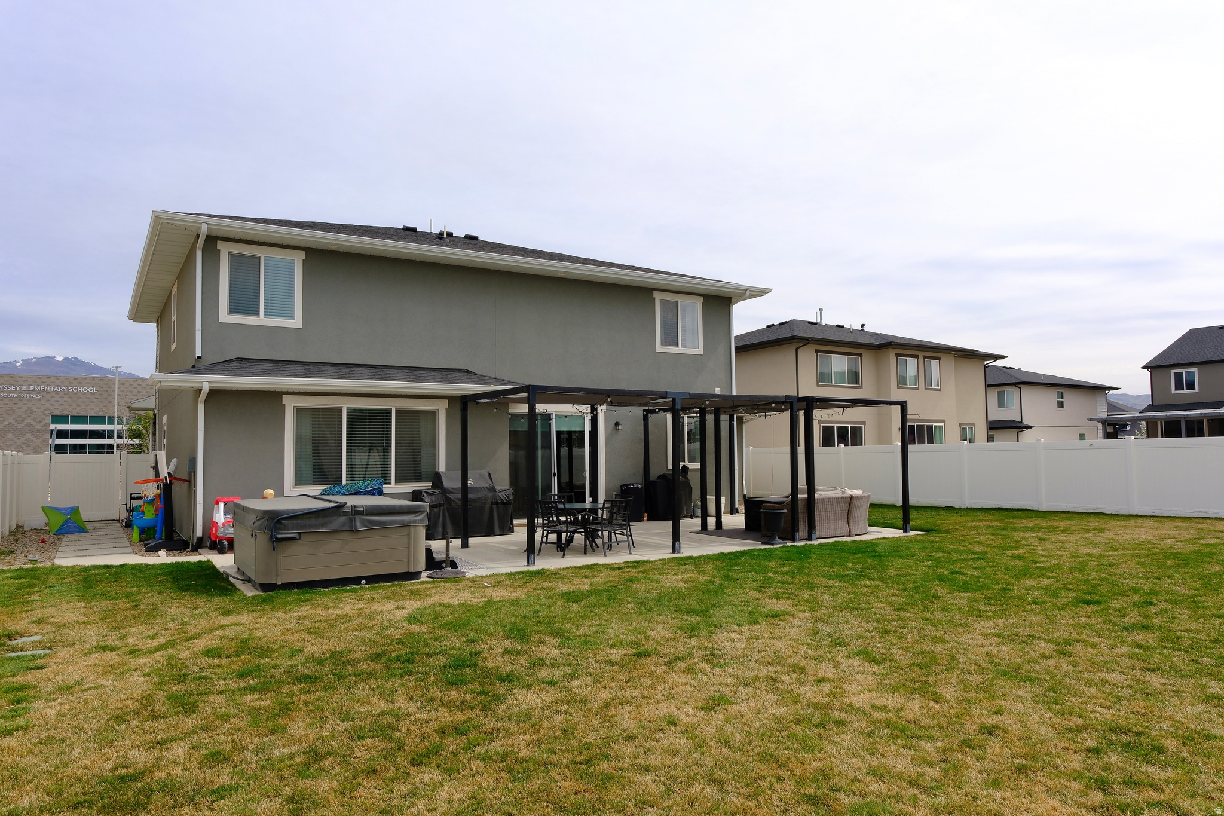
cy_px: 408
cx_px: 612
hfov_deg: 73.7
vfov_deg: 53.1
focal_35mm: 24
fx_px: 816
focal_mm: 16
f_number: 13
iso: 160
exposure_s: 1/140
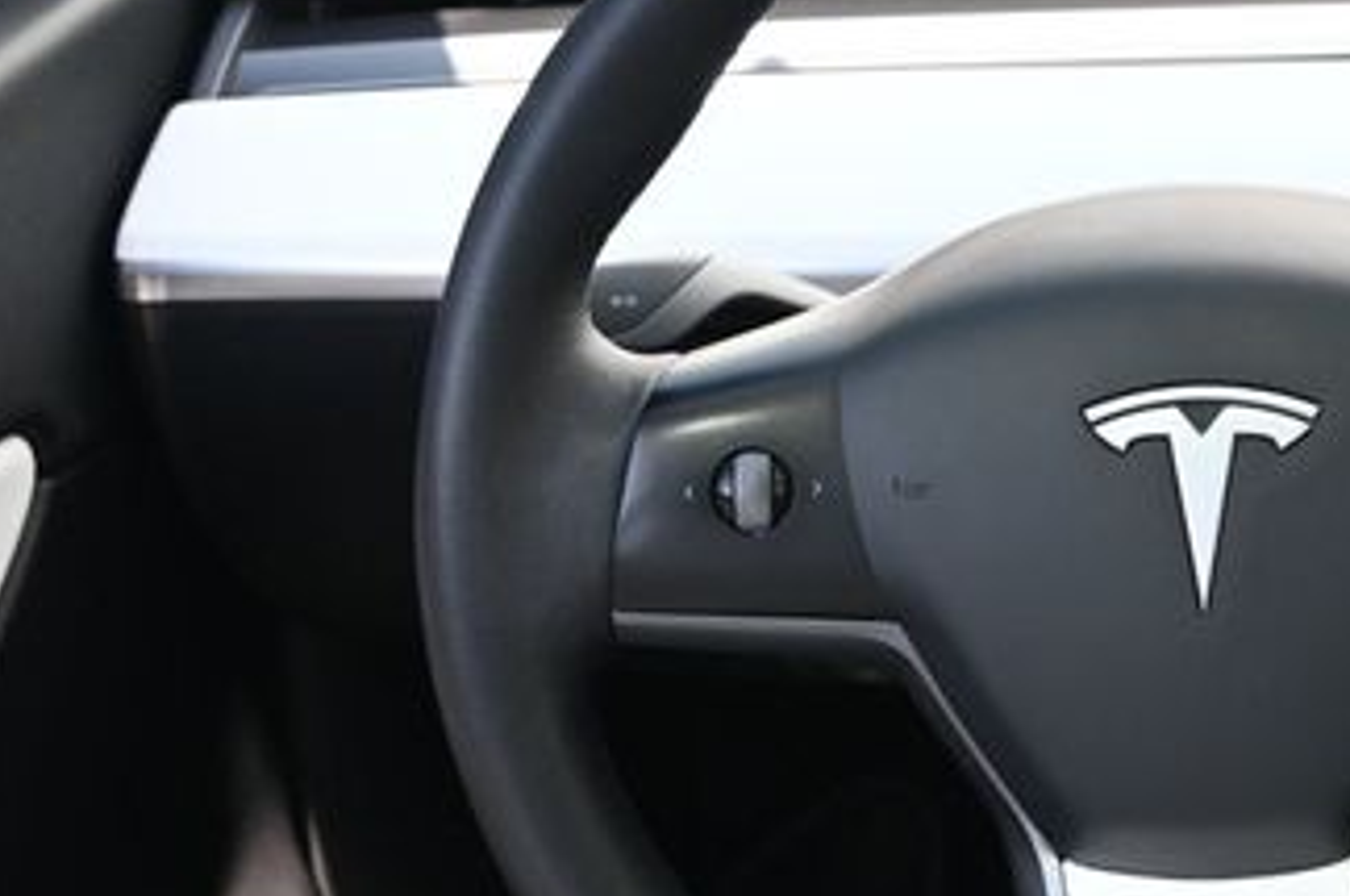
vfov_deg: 15.1
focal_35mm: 90
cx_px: 1175
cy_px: 496
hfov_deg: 22.1
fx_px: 3388
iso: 450
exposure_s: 1/125
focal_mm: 30.5
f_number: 4.8
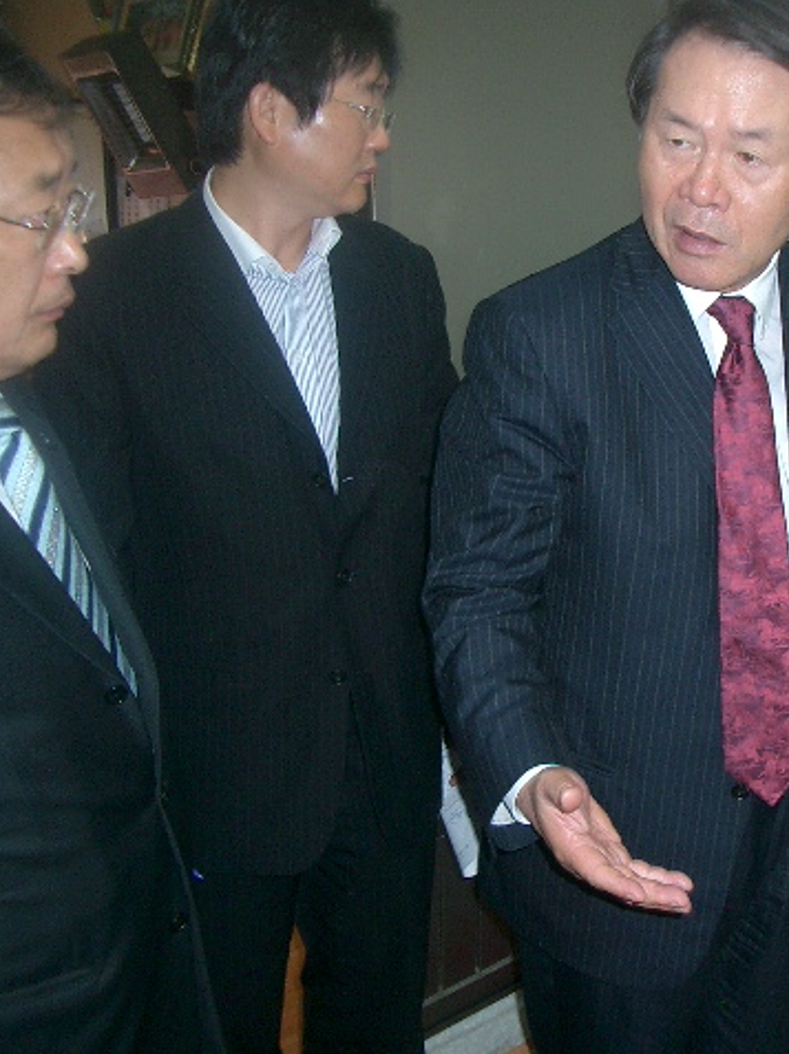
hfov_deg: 30.4
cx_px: 583
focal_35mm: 47
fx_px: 1430
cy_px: 528
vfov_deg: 40.5
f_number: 2.6
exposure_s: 1/40
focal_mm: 5.8
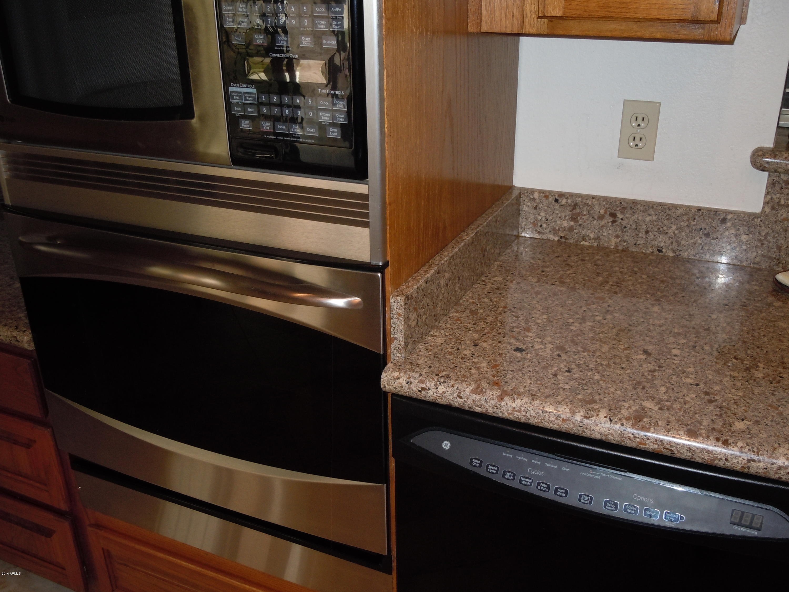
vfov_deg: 42.9
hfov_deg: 55.4
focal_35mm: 33
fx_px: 752
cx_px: 394
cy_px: 296
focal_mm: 5.9
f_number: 4
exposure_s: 1/30
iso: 200
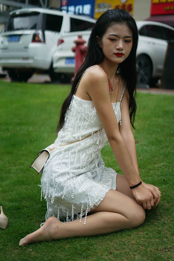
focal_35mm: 50
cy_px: 130
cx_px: 87
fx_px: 362
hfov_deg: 27.0
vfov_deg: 39.6
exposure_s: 1/8000
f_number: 1.8
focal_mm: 50
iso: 250
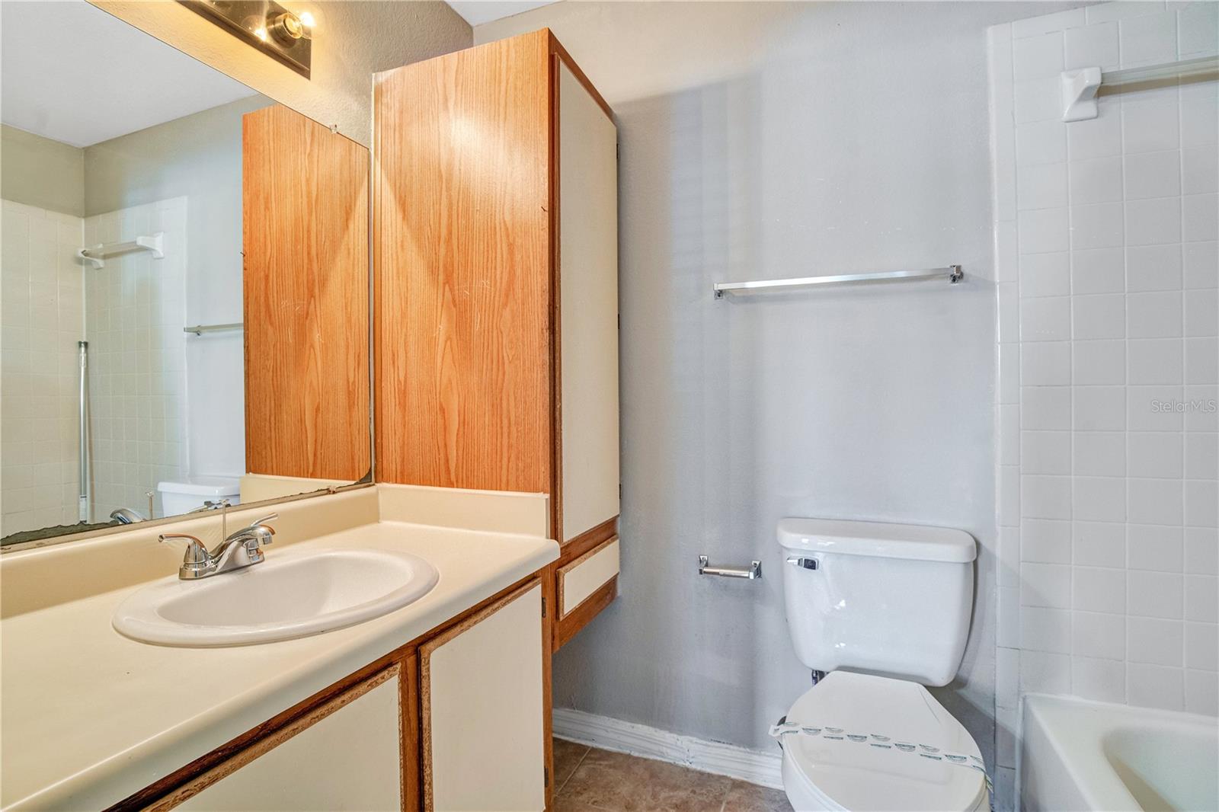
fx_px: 542
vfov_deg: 73.7
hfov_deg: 96.7
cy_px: 406
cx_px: 610
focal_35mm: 16
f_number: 7.1
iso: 1250
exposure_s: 1/8
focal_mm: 16
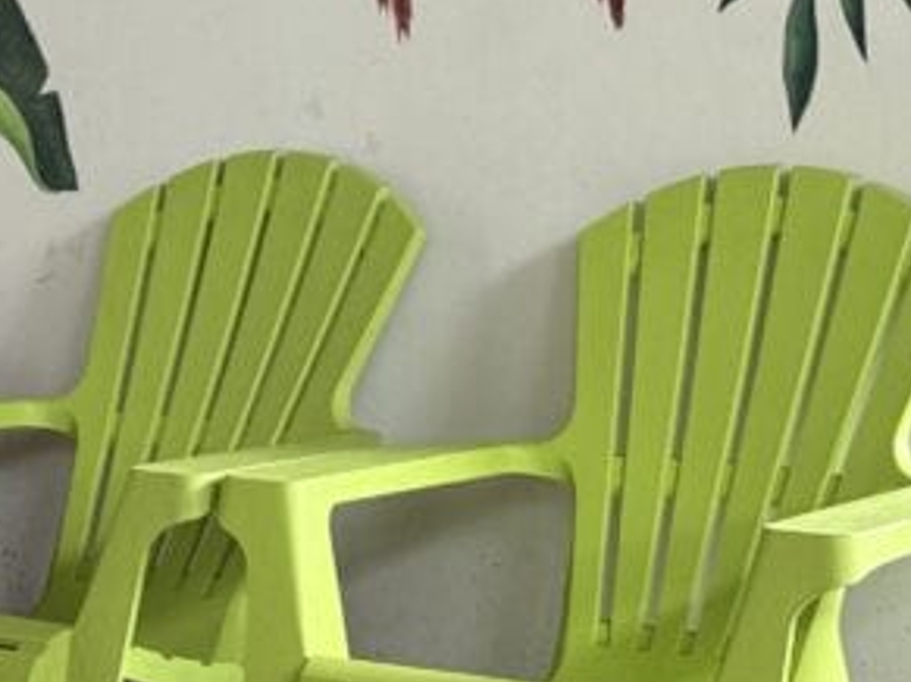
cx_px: -626
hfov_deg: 11.1
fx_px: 4446
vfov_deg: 8.6
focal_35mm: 169
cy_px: -285
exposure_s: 1/104
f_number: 1.78
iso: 100
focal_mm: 6.76
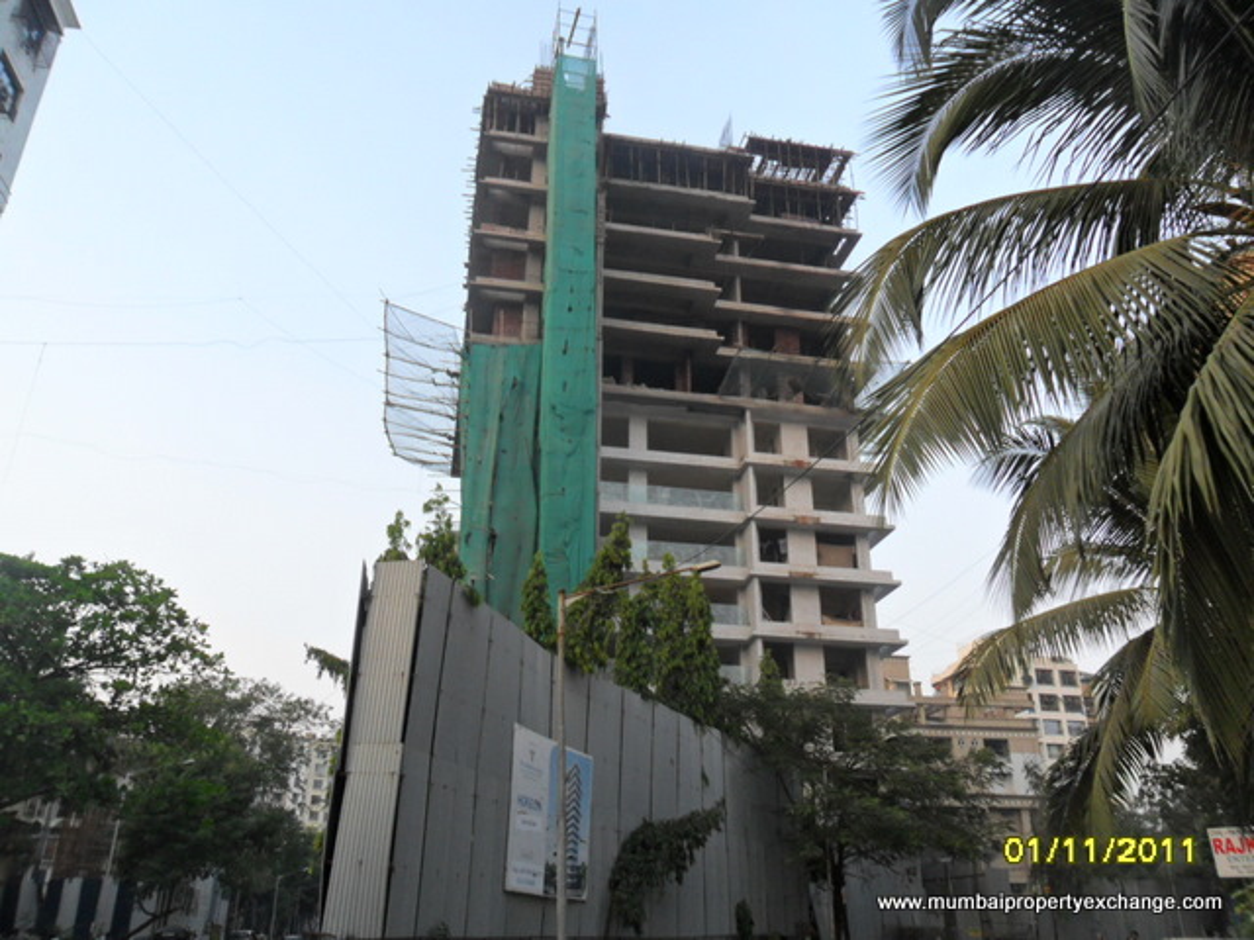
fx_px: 978
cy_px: 470
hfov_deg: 65.3
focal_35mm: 27
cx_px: 627
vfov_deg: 51.4
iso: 100
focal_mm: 4.9
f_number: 3.5
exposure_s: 1/90
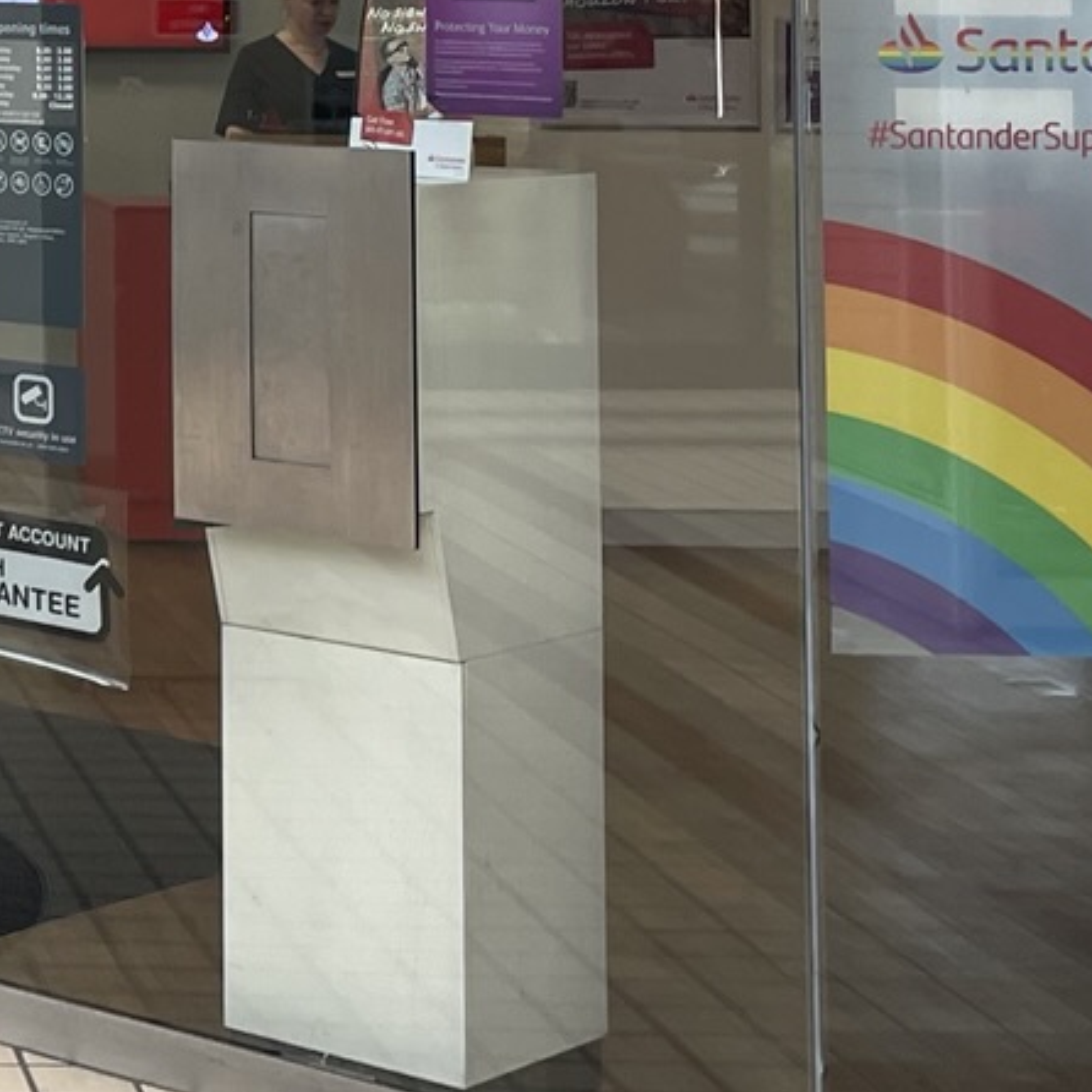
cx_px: -629
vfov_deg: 16.3
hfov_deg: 15.4
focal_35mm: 103
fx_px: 3676
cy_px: -166
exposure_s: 1/121
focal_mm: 4.2
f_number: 1.6
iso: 40
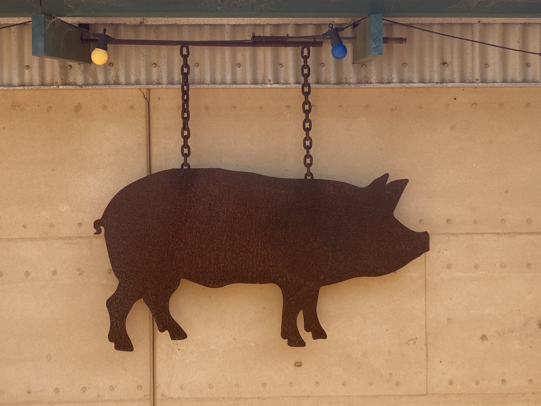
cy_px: 205
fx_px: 656
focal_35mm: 42
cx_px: 288
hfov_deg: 44.8
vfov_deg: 34.3
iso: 20
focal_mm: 3.99
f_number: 1.8
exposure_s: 1/516
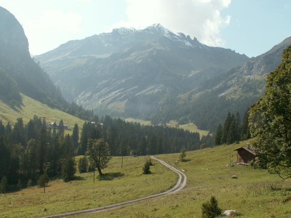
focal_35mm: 35
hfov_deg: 52.6
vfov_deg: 40.7
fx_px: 294
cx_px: 146
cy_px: 109
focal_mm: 5.86
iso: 50
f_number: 6.3
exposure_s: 1/160
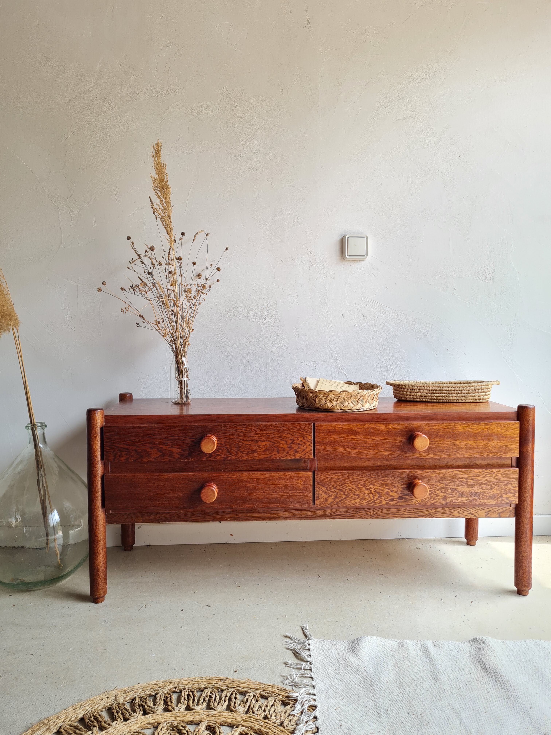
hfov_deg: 53.1
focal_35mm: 26
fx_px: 552
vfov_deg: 67.3
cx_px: 276
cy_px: 368
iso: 50
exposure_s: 1/111
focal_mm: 5.4
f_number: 1.8
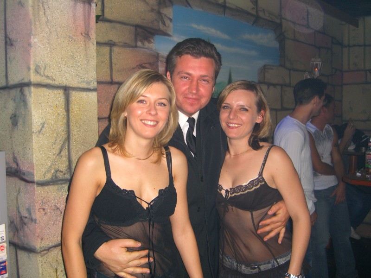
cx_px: 186
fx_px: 407
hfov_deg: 49.0
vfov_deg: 37.7
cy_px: 139
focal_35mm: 38
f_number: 2.8
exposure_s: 1/60
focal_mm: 7.9
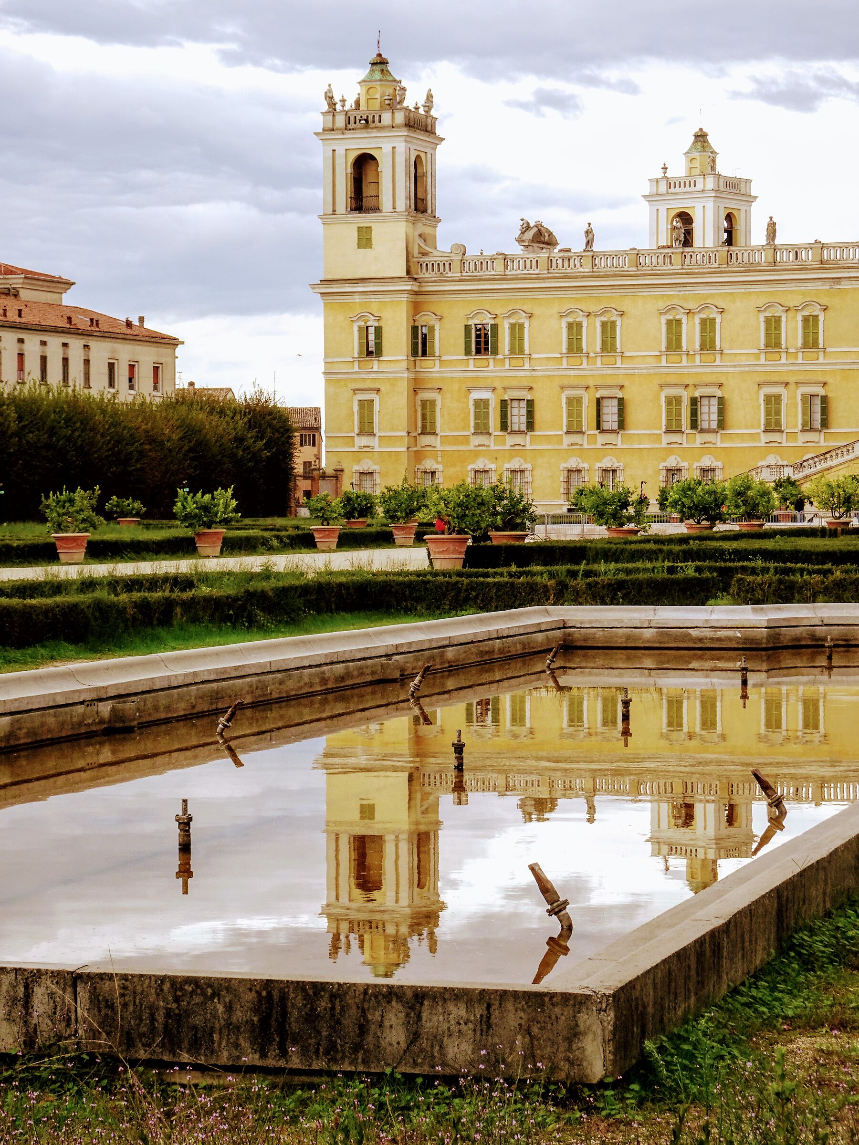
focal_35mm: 88
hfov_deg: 16.8
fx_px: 2912
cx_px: 430
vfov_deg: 22.3
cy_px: 572
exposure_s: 1/125
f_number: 5
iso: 80
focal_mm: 14.99
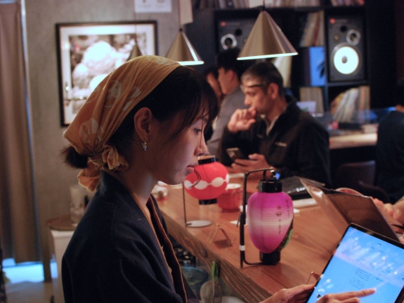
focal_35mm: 58
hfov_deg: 33.5
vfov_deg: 25.4
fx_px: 672
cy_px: 152
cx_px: 192
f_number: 4
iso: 1600
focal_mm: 35
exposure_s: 1/25
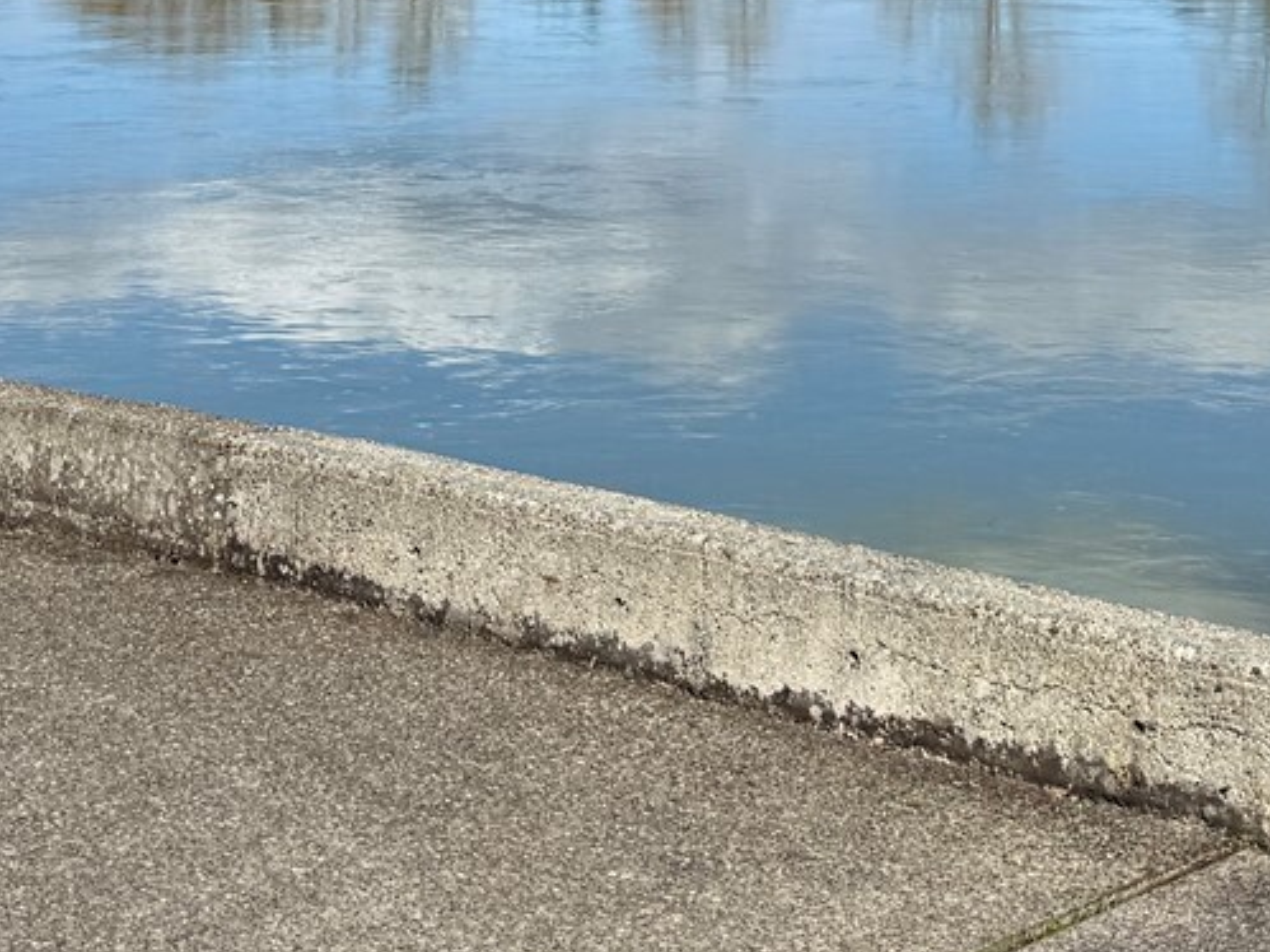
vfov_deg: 18.0
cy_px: -260
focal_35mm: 77
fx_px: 2824
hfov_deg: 25.3
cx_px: 723
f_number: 1.78
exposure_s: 1/5714
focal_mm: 6.76
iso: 80
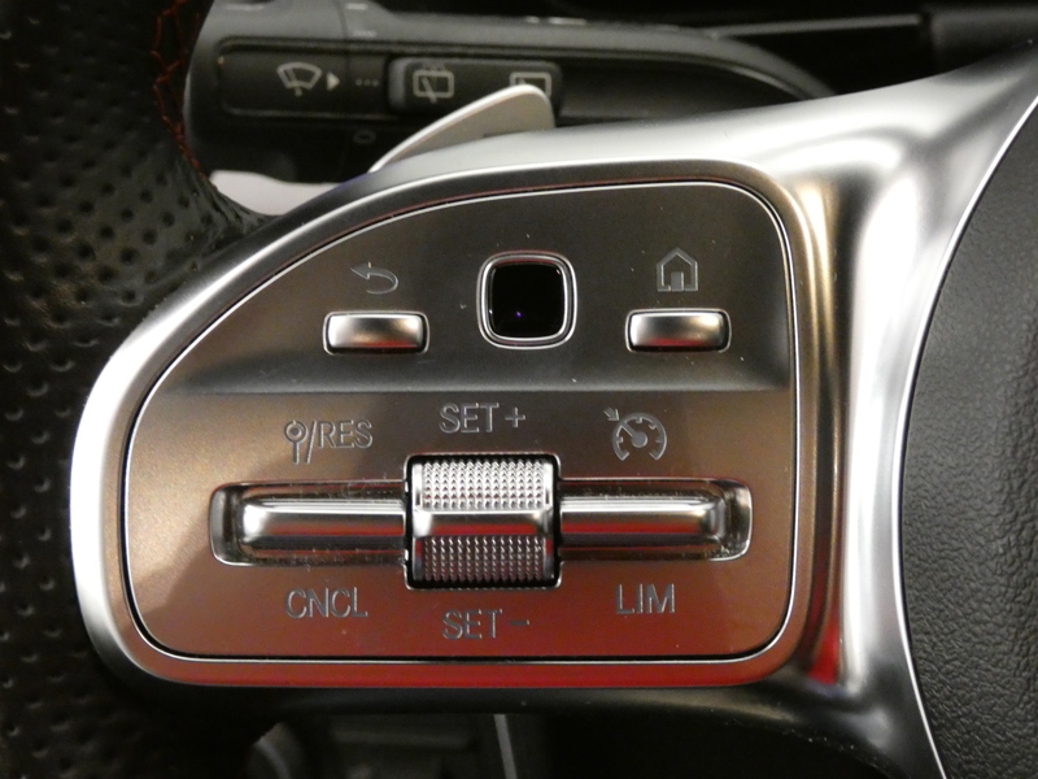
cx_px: 519
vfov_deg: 17.8
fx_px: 2489
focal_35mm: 83
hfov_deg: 23.6
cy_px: 390
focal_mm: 14.8
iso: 1600
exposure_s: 1/20
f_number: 4.5
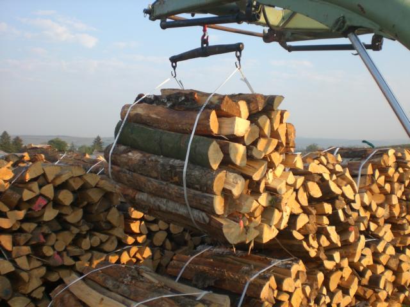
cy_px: 154
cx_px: 205
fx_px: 450
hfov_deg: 49.0
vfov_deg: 37.7
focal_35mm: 38
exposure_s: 1/320
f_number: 3.1
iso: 50
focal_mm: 6.3
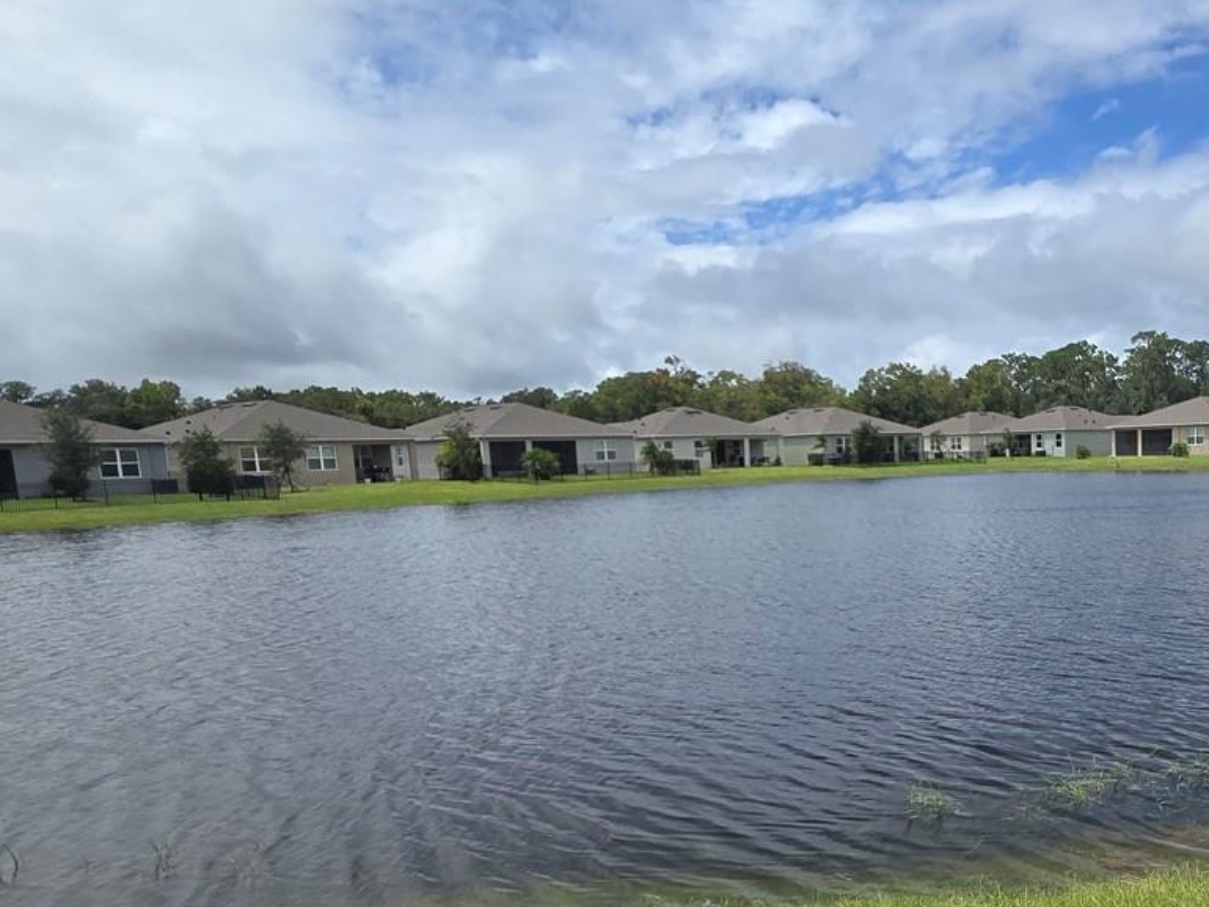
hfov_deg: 60.8
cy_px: 631
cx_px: 942
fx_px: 943
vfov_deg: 50.1
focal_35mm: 27
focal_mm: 2.2
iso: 50
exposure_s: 1/4834
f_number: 2.2
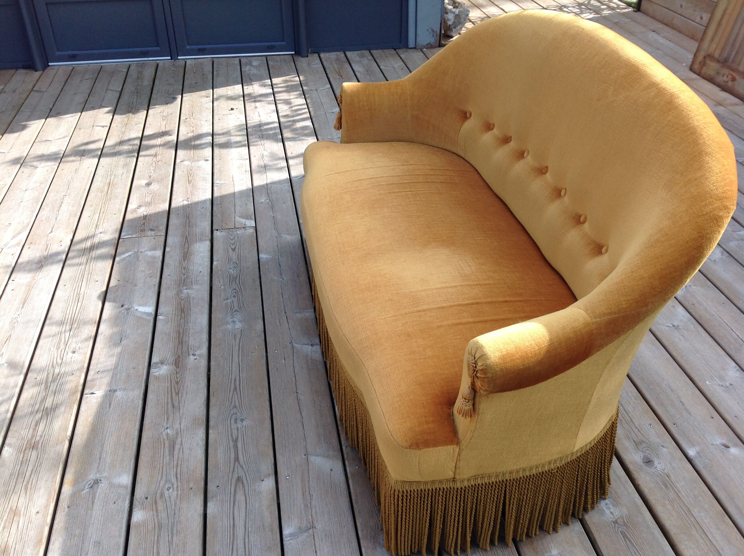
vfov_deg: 40.6
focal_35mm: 35
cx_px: 372
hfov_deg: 52.7
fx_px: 751
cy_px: 278
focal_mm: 4.28
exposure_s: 1/420
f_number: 2.4
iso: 50
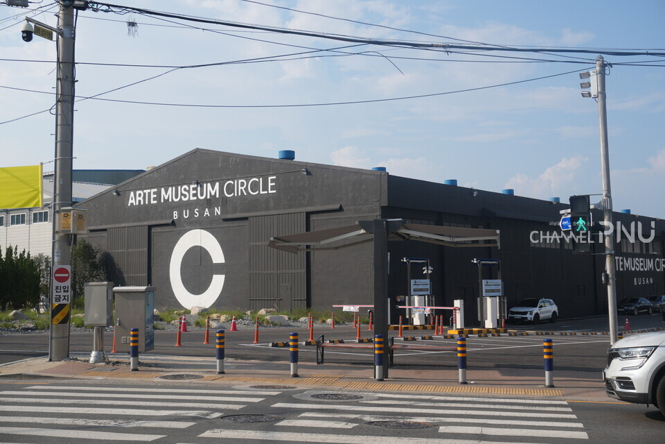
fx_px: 803
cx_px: 332
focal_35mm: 44
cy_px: 222
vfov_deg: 30.8
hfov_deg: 45.0
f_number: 8
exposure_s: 1/320
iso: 100
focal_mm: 29
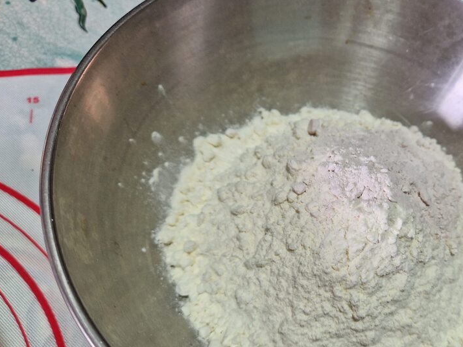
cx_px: 328
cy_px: 213
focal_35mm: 33
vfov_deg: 42.7
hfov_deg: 53.6
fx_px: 441
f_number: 1.8
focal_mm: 5.4
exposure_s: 1/100
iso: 64
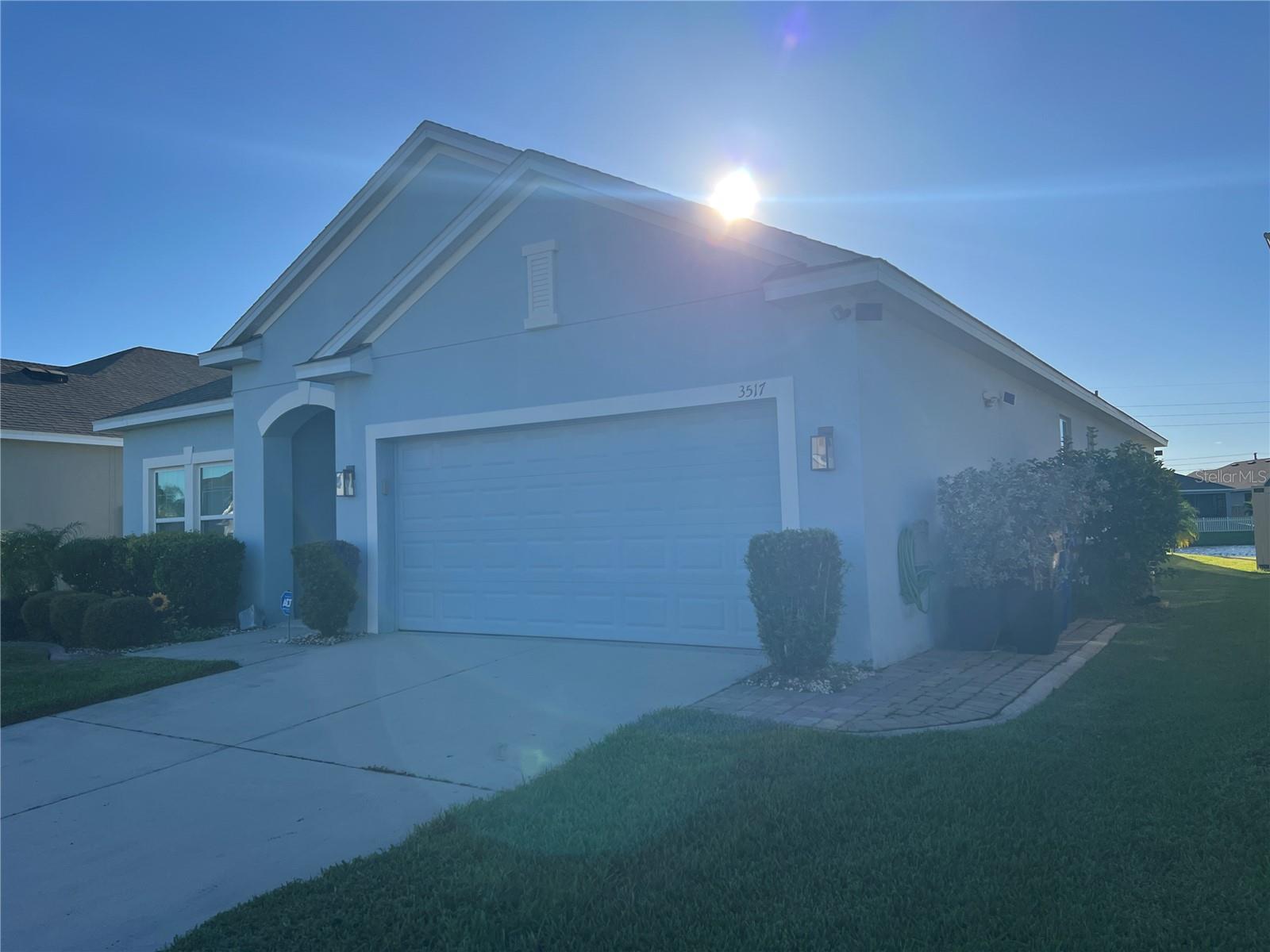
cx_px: 635
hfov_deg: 67.3
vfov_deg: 53.1
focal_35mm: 26
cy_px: 476
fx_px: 954
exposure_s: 1/5587
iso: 50
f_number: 1.5
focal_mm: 5.7
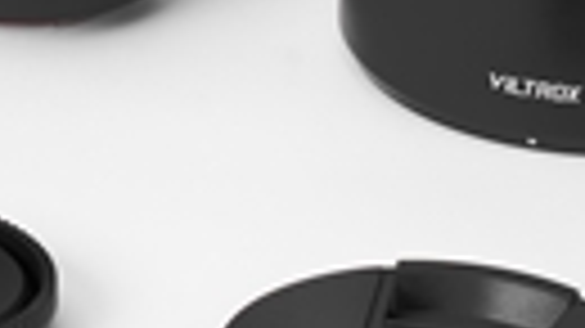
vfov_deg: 1.8
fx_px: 10497
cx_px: -554
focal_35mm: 677
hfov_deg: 3.2
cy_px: -258
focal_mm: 105
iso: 100
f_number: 14
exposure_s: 1/160
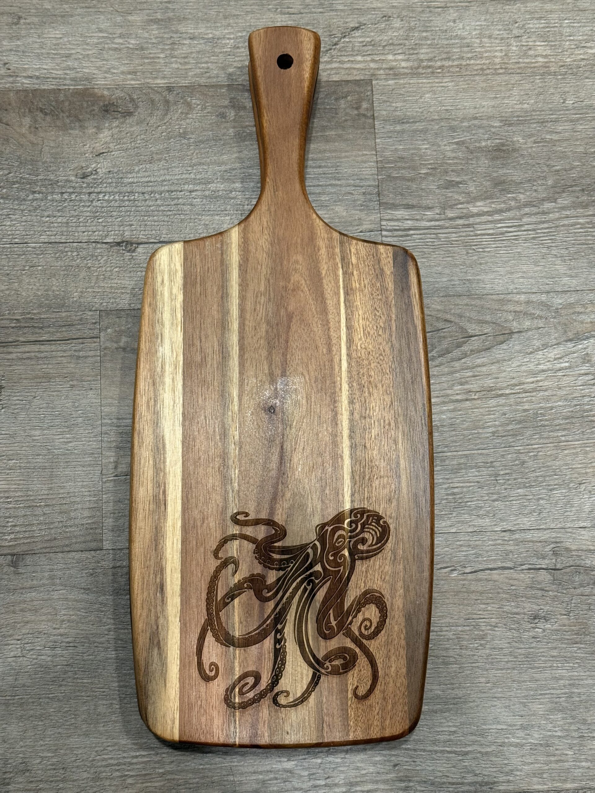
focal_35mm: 48
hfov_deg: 30.3
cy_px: 396
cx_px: 298
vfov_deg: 39.7
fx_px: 1100
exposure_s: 1/60
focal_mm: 6.76
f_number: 1.78
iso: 160
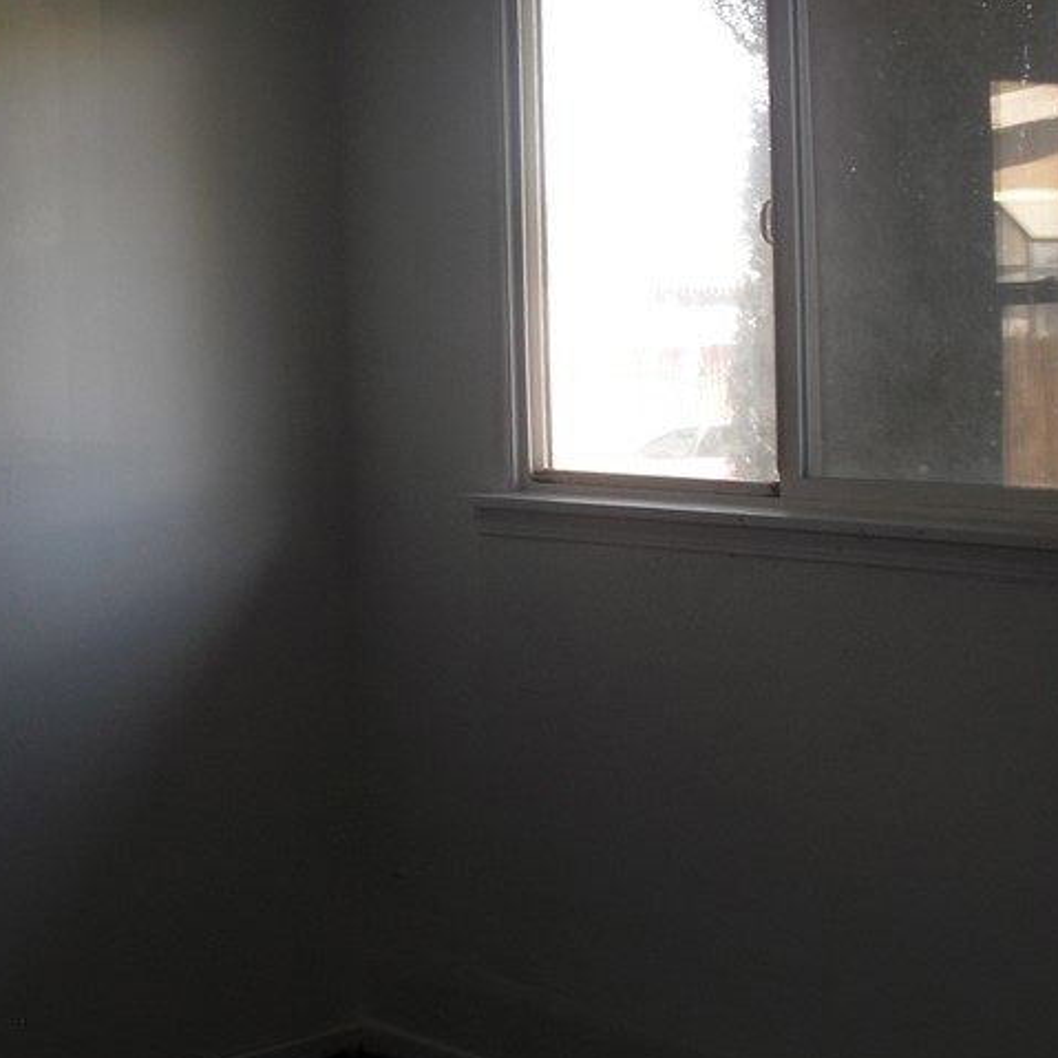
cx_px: 362
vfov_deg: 25.2
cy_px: 347
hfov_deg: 25.2
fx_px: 2351
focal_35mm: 68
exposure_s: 1/80
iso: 100
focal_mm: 6.3
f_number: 3.1
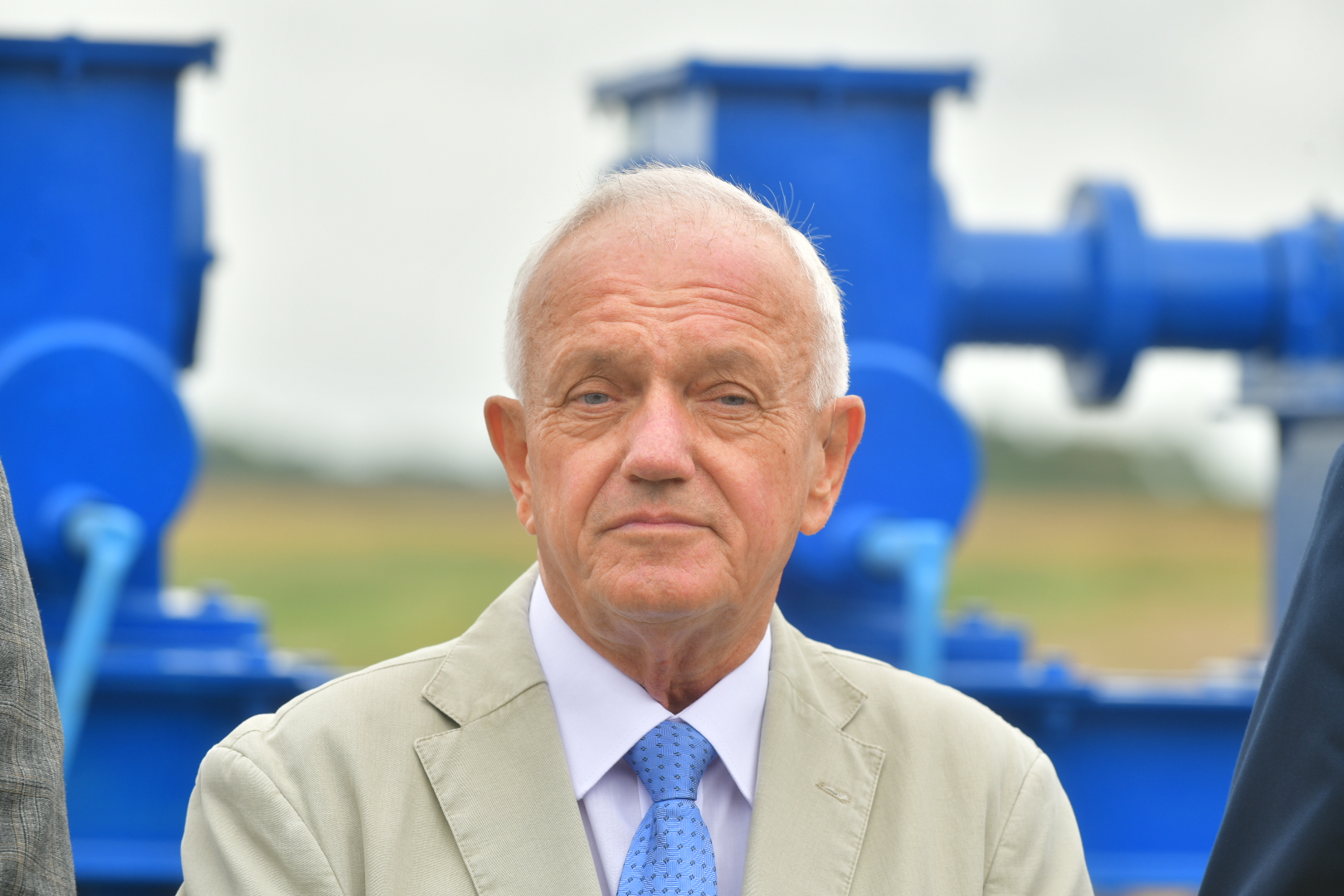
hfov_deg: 10.3
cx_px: 672
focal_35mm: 200
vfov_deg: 6.9
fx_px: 7466
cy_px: 448
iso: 100
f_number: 5.6
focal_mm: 200
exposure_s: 1/200
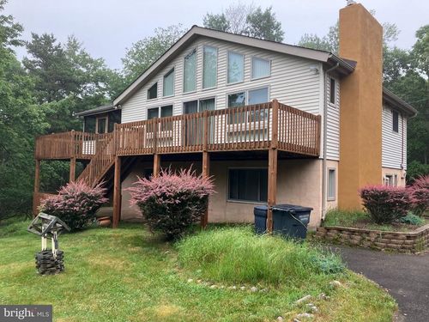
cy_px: 161
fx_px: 347
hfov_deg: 63.4
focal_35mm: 28
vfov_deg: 49.7
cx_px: 214
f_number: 1.8
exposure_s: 1/146
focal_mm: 3.99
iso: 25
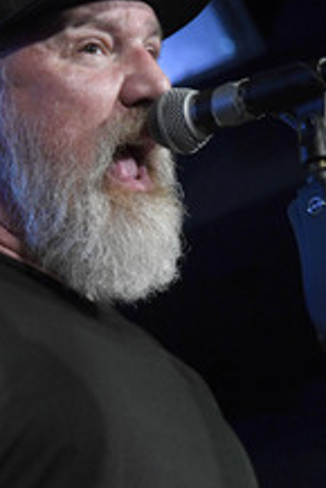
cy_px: 178
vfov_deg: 12.7
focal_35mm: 162
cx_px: 98
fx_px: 2197
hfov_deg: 8.5
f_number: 4
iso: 3200
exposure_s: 1/125
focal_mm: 78
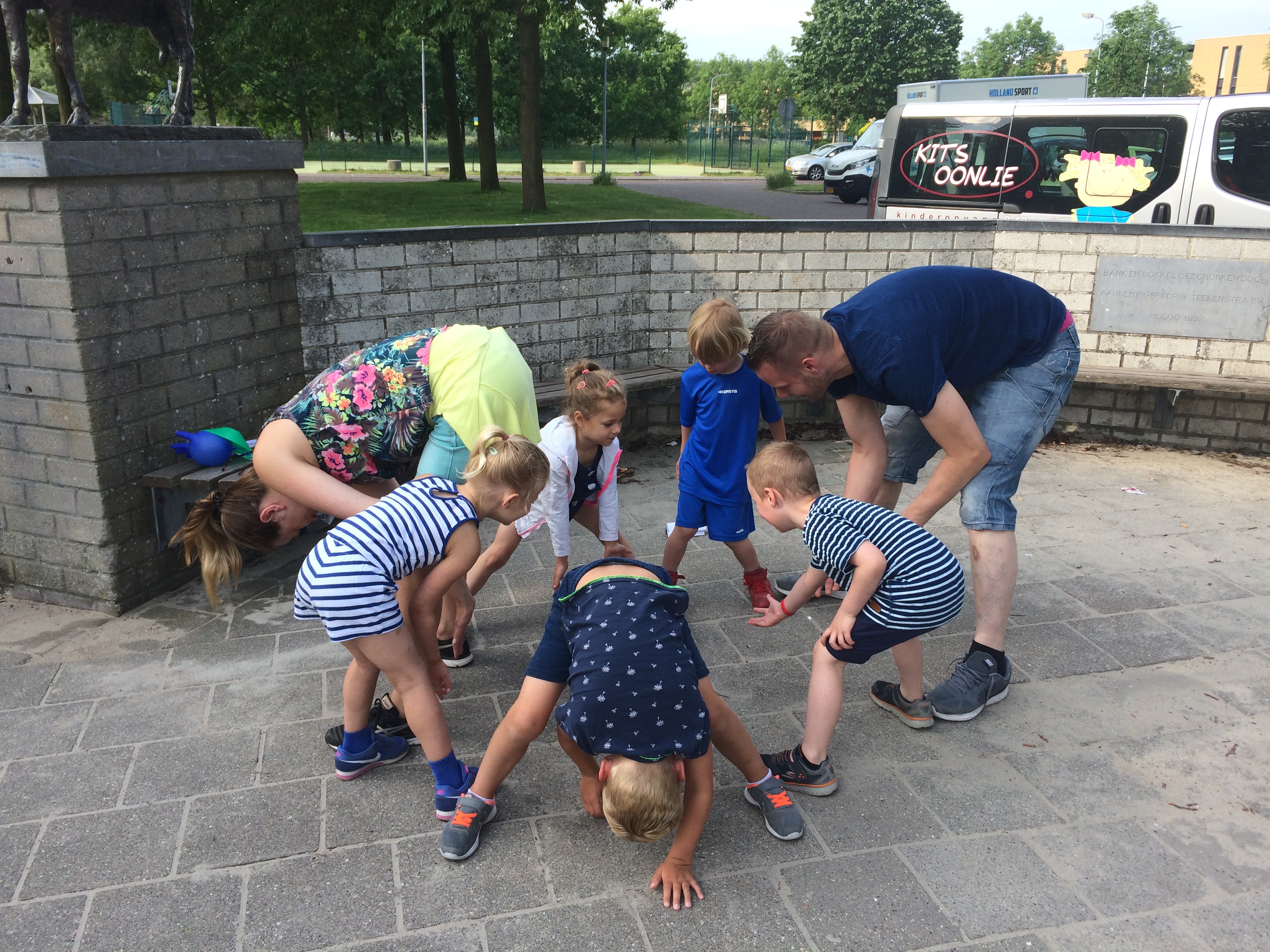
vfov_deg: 48.2
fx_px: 1064
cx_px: 635
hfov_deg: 61.7
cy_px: 476
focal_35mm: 29
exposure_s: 1/533
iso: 32
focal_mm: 4.15
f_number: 2.2
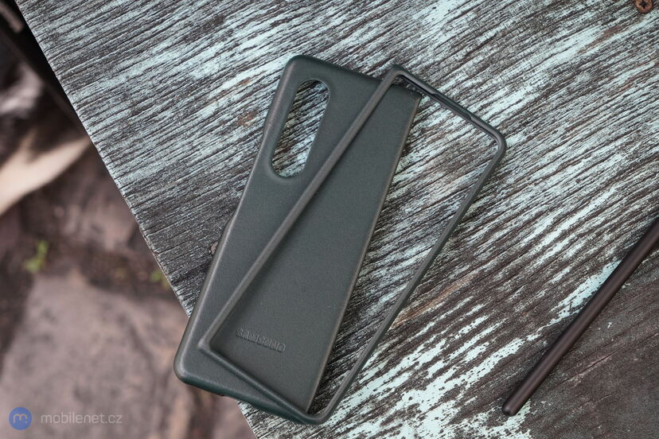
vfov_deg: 19.5
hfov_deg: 28.8
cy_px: 220
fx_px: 1281
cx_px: 330
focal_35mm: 70
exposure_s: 1/200
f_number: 8
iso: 2500
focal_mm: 70
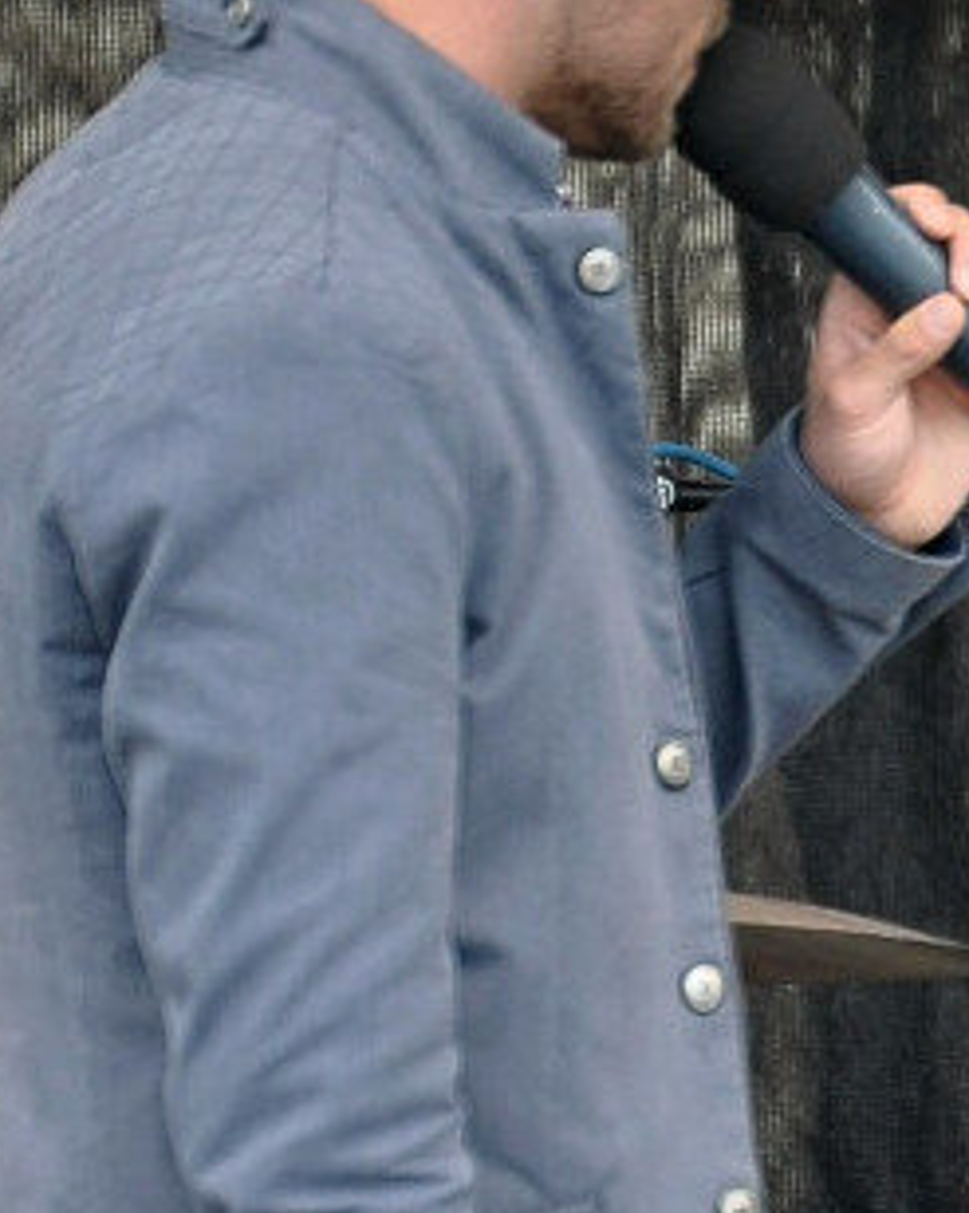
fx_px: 52534
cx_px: 2042
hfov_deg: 1.1
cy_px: 1792
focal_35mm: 1464
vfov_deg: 1.3
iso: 200
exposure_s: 1/400
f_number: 3.2
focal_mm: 200
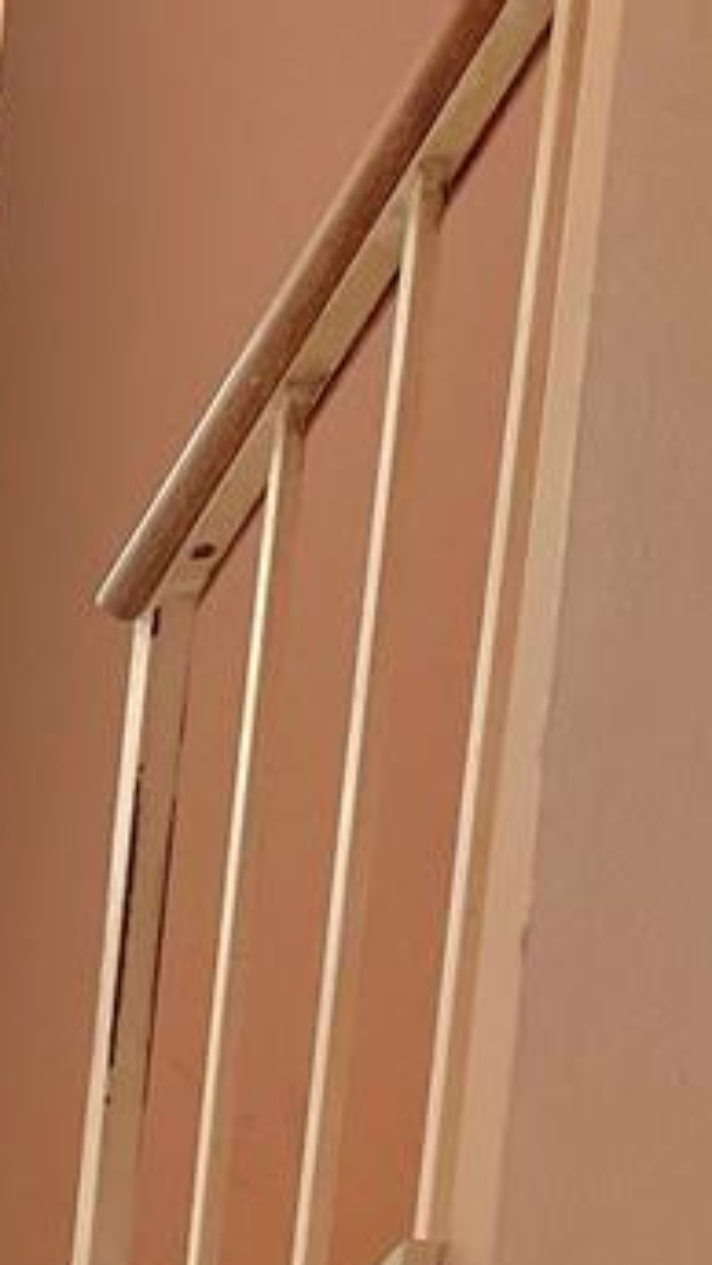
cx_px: -1277
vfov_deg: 16.6
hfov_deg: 8.4
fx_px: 4230
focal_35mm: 126
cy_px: 1320
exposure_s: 1/60
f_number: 1.6
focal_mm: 4.2
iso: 100
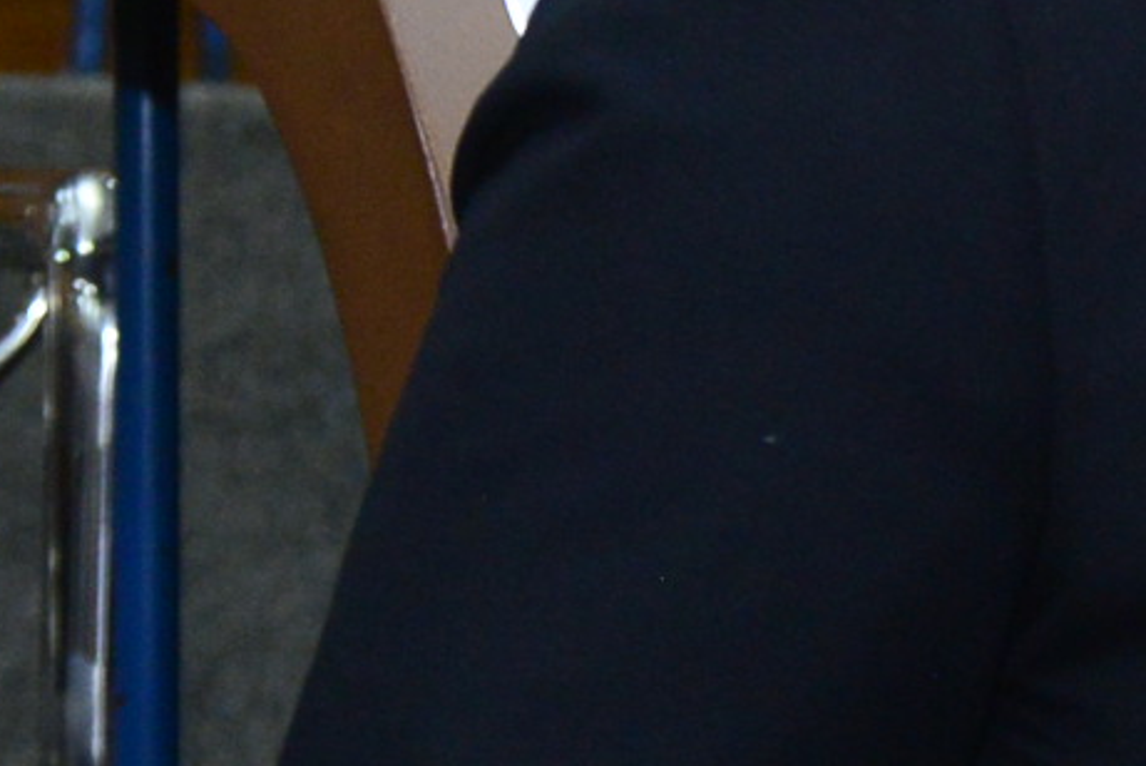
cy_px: 657
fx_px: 7899
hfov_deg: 7.3
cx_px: 3503
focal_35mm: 248
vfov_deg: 5.5
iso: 2500
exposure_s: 1/125
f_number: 5.6
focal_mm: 38
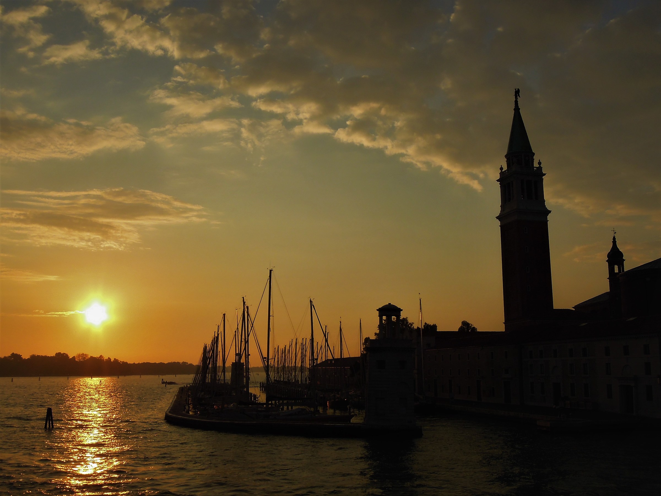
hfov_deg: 46.8
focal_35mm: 40
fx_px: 764
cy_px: 248
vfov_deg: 36.0
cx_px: 330
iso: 160
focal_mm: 7.2
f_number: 5.8
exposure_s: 1/1250
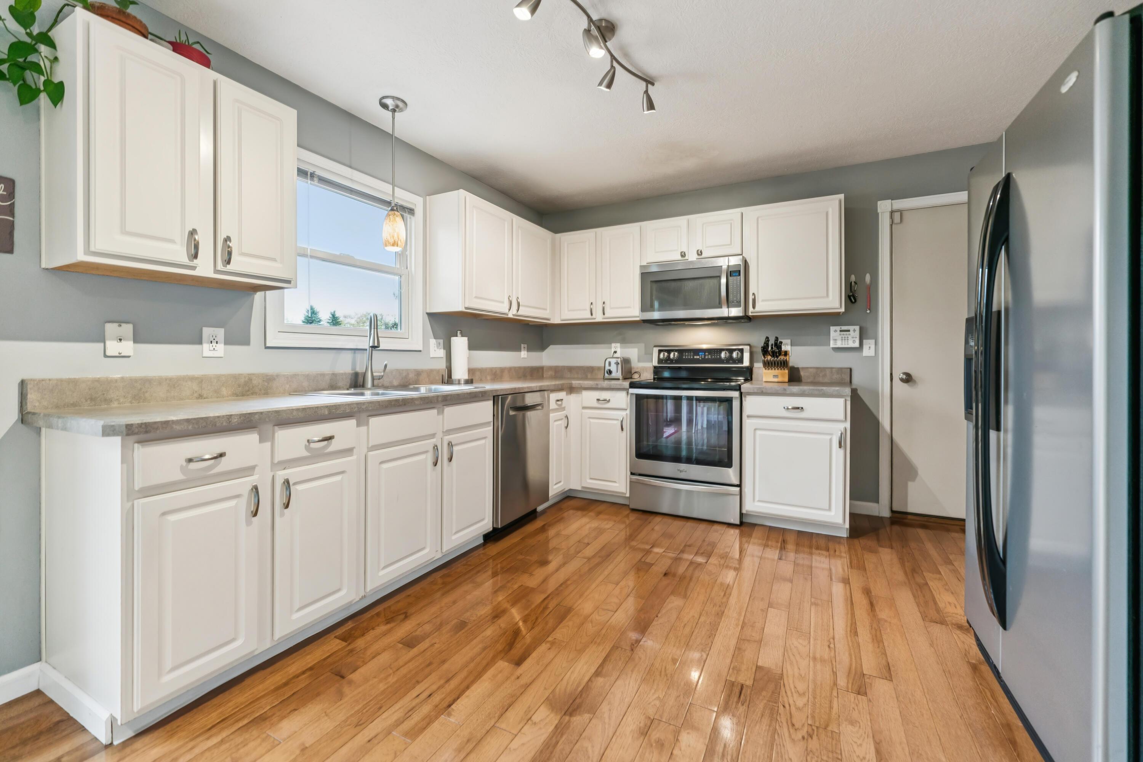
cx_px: 572
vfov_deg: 81.2
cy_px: 381
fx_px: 444
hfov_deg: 104.3
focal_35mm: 14
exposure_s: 1/100
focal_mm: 14
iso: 800
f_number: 2.8
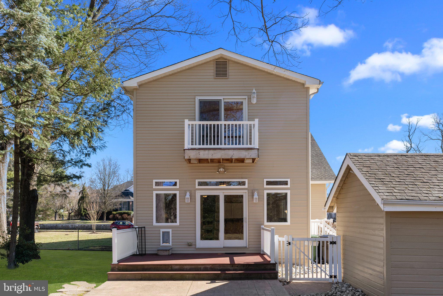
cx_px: 222
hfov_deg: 61.9
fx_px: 369
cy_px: 148
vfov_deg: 43.6
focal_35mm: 30
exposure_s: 1/250
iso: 500
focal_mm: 30
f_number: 11
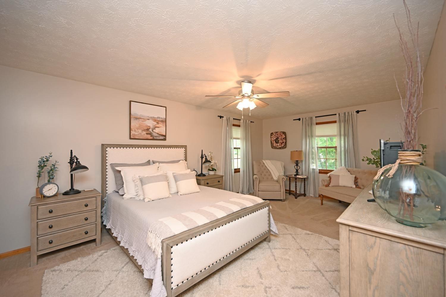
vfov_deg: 81.2
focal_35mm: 14
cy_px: 148
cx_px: 223
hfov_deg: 104.3
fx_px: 173
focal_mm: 14
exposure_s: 1/60
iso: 560
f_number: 4
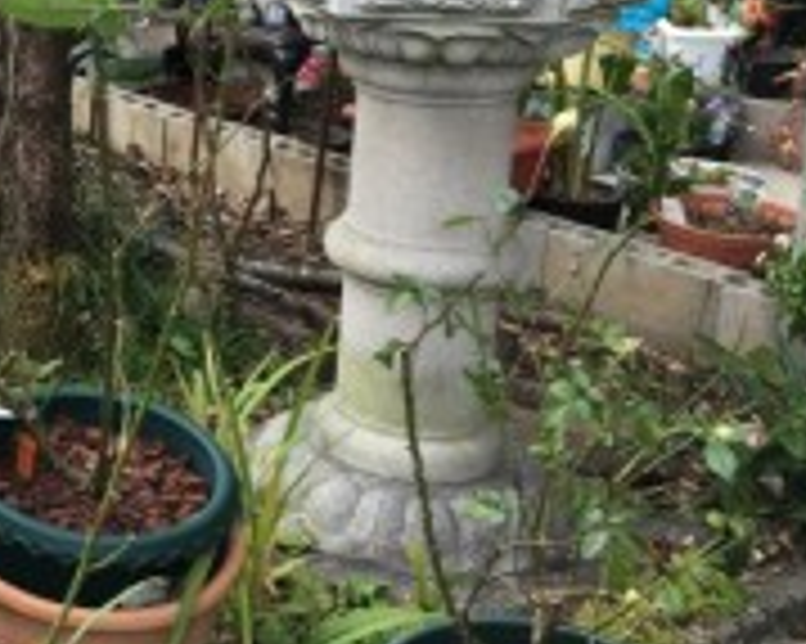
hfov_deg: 25.6
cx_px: -113
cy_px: 164
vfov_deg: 22.3
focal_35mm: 68
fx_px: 1621
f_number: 2.2
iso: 25
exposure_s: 1/129
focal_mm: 4.15
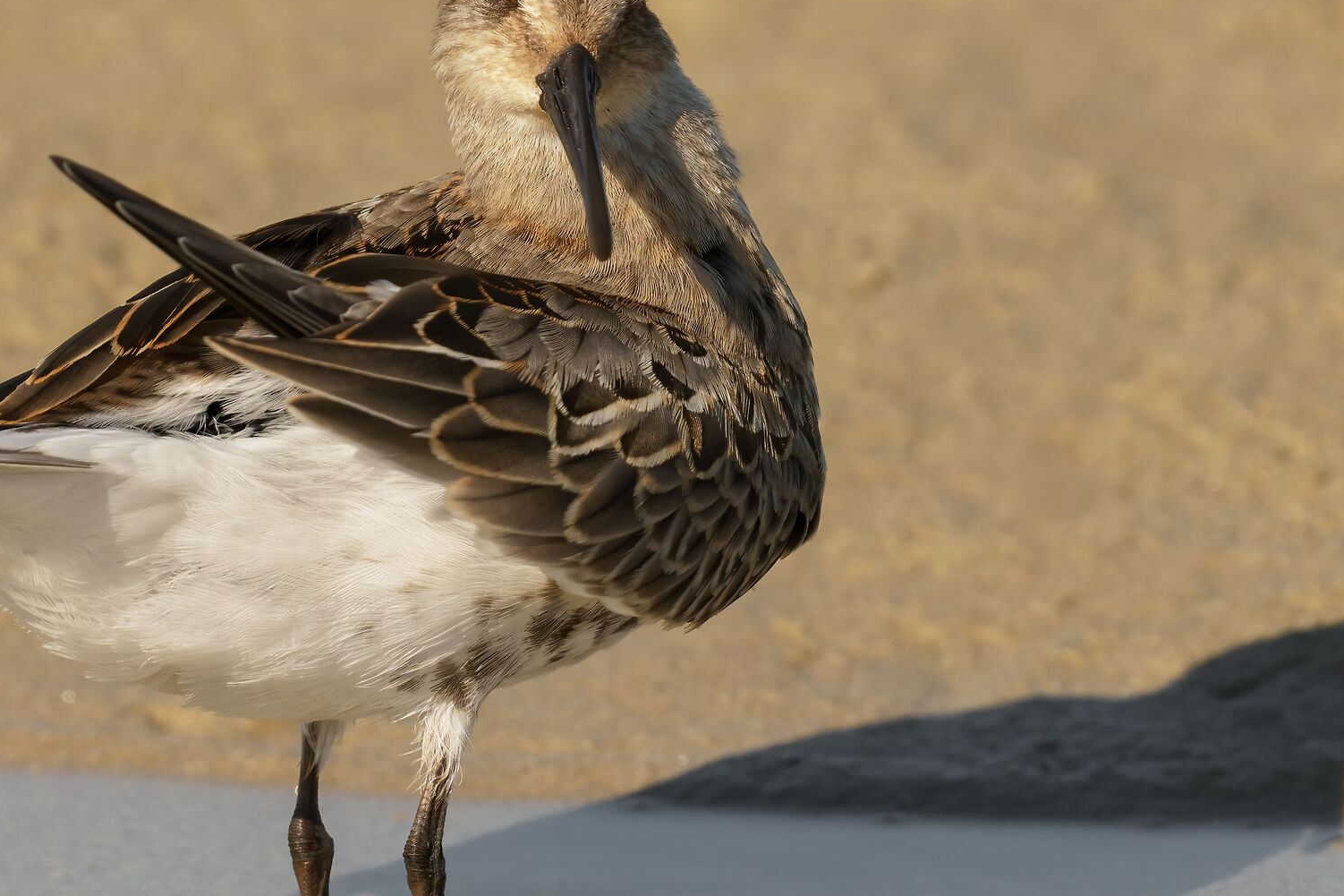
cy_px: 388
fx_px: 35796
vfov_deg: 1.4
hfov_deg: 2.2
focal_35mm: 959
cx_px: 660
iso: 640
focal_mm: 600
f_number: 8
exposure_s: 1/2000
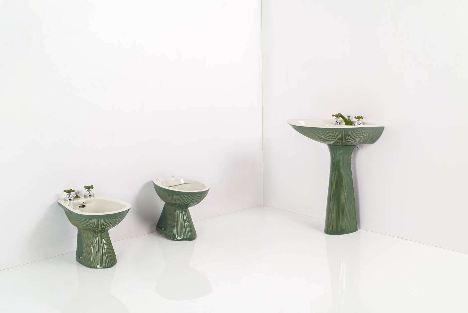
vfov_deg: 27.0
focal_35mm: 50
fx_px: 650
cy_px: 156
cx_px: 234
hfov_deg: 39.6
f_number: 10
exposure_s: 1/200
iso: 100
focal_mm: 50
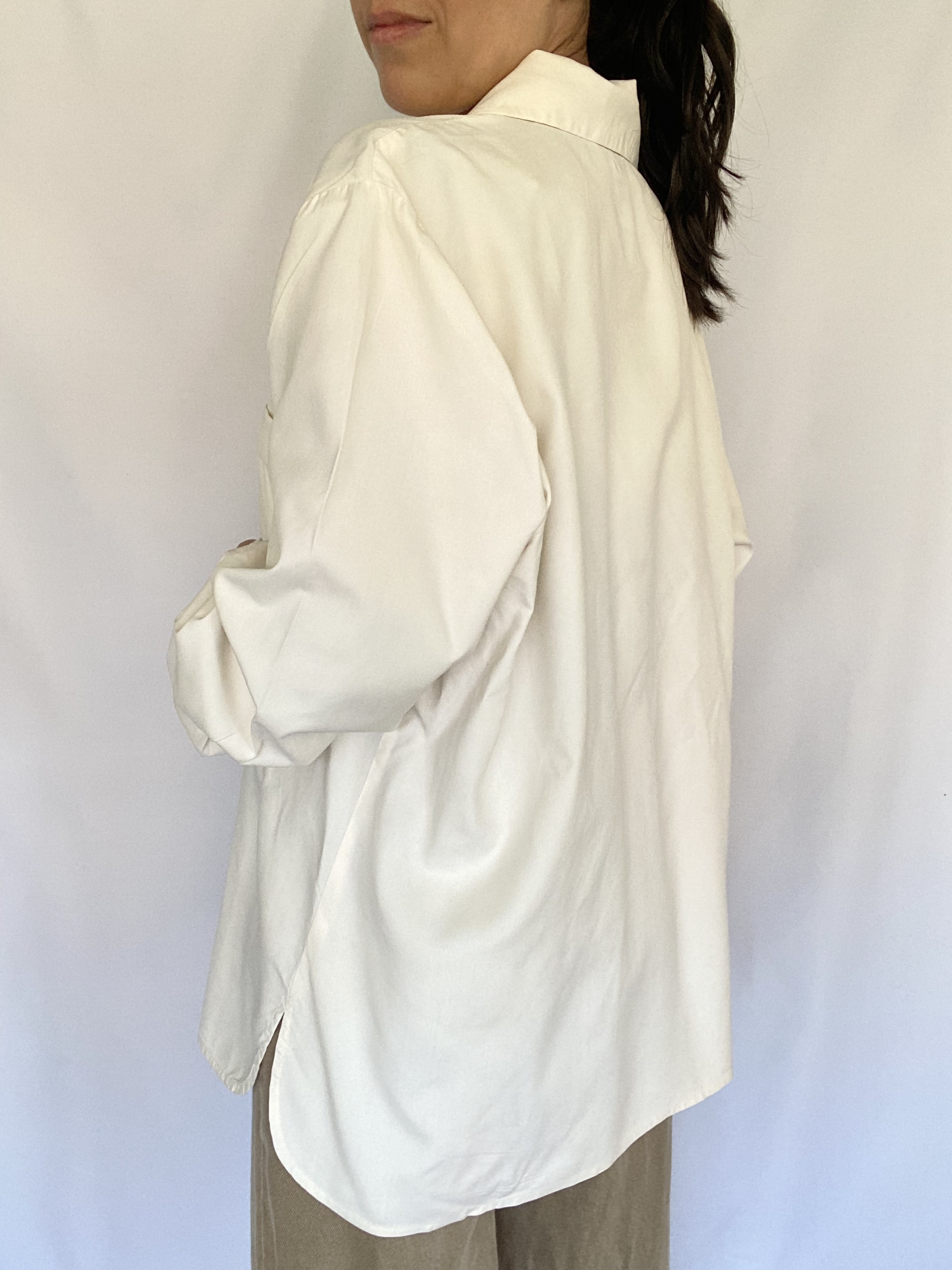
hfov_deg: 46.8
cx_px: 476
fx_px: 1100
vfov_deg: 60.0
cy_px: 635
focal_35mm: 30
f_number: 2.2
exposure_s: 1/96
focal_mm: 2.71
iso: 100
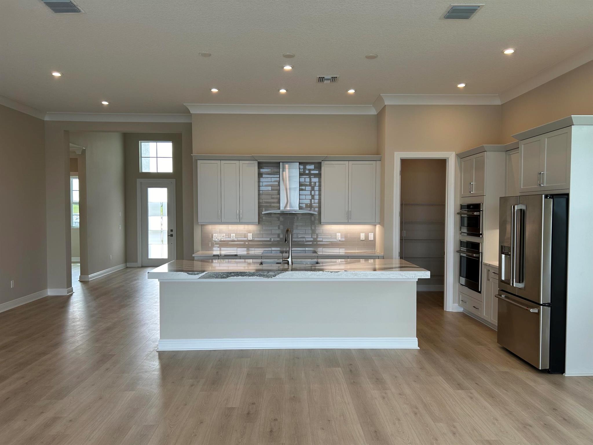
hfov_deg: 67.3
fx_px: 445
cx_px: 296
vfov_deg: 53.1
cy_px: 222
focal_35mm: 26
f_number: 1.5
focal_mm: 5.7
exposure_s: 1/173
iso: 40
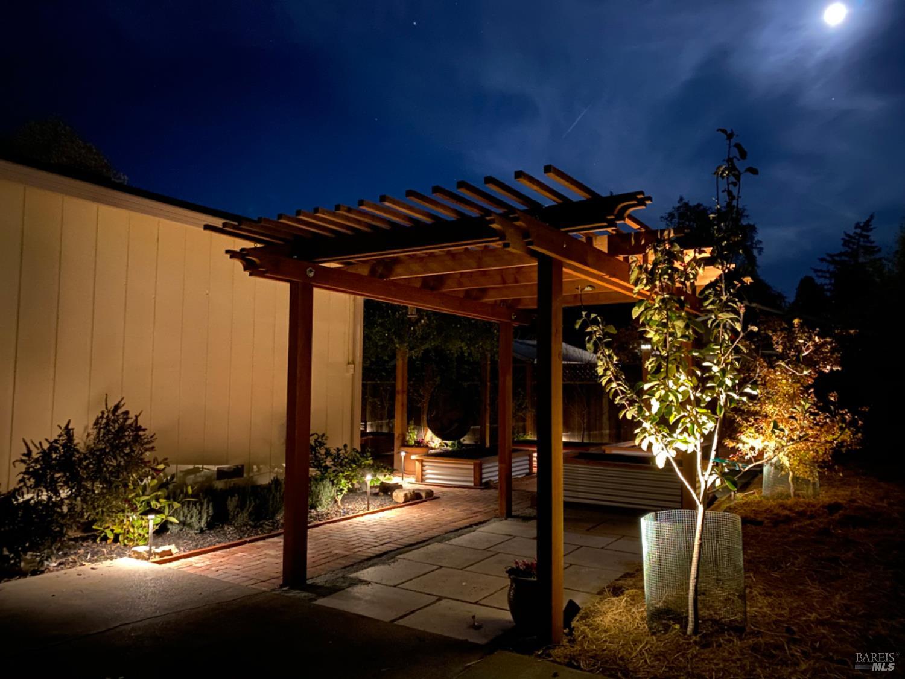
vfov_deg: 53.1
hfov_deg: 67.3
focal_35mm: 26
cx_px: 452
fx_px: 680
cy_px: 340
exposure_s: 1/4
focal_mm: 4.25
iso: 1000
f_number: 1.8
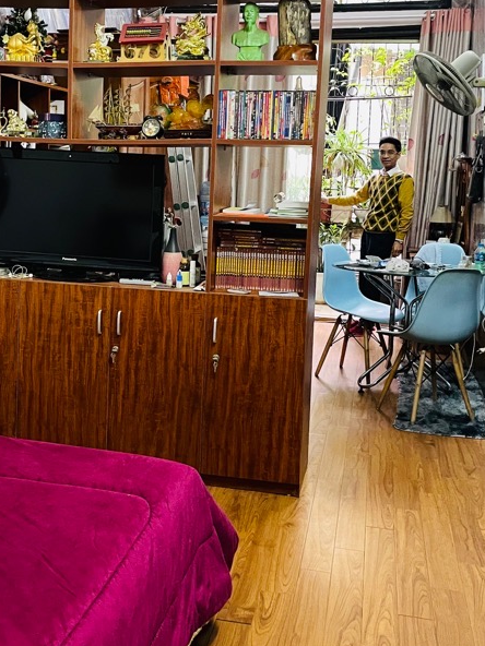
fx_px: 841
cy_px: 274
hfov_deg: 32.1
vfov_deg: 42.0
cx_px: 199
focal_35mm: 45
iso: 500
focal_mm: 4.2
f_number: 1.6
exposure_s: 1/33
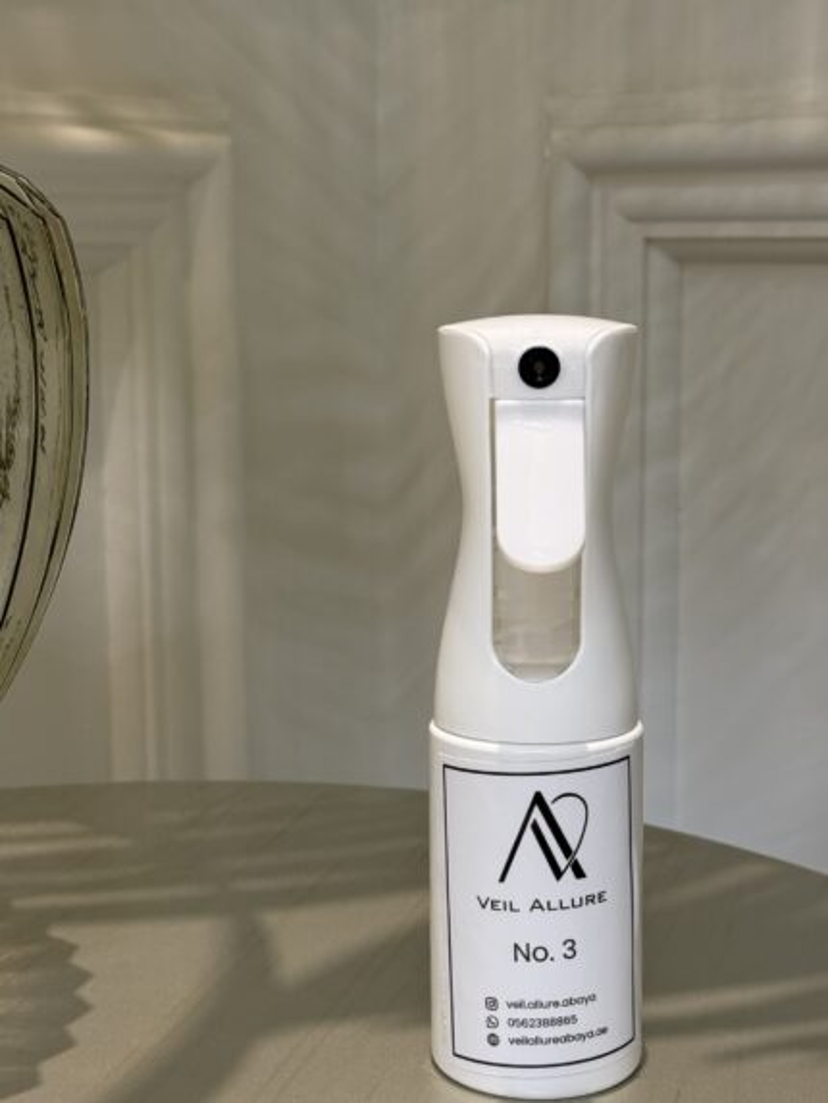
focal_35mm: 48
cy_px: 552
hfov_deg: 30.3
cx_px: 414
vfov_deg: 39.6
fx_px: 1530
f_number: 1.78
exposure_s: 1/100
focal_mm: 6.76
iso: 100
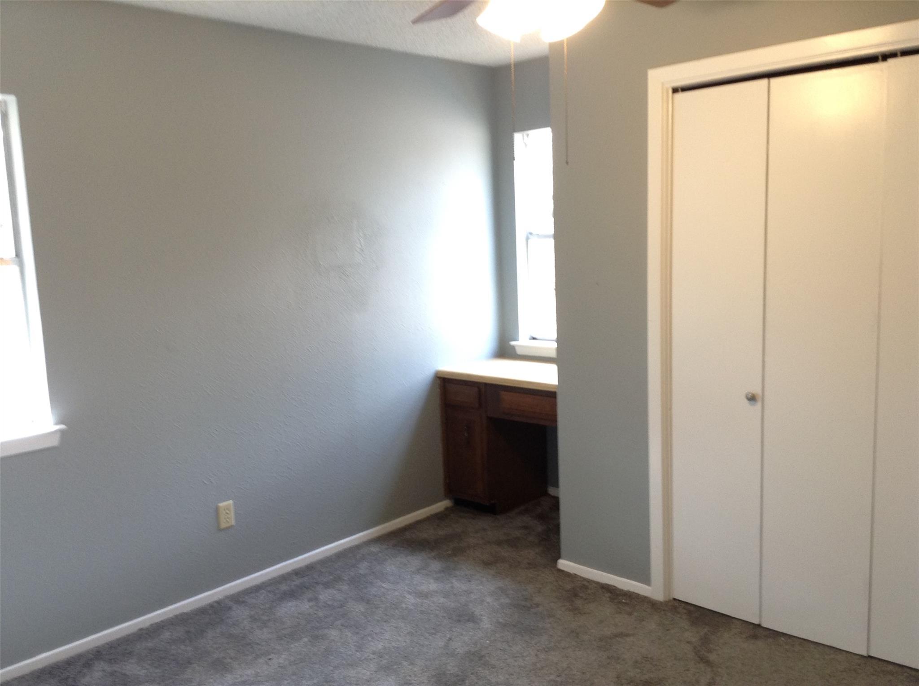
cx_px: 460
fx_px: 875
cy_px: 343
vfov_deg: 42.8
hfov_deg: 55.4
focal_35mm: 33
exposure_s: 1/24
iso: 64
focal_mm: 3.3
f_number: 2.4
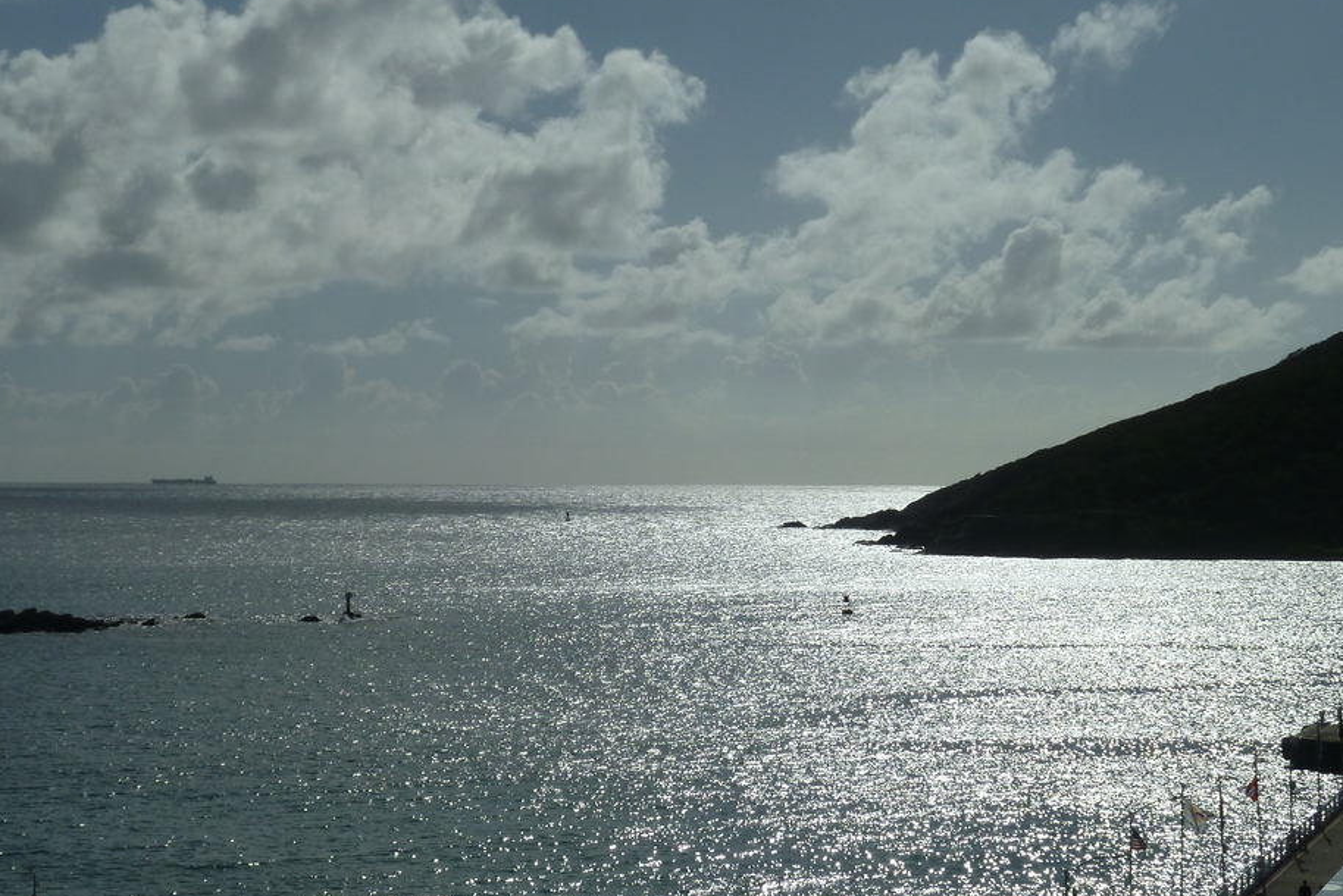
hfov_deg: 24.5
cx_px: 670
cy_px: 448
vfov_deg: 16.5
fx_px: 3097
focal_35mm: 83
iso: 80
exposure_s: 1/640
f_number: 14
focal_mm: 10.3
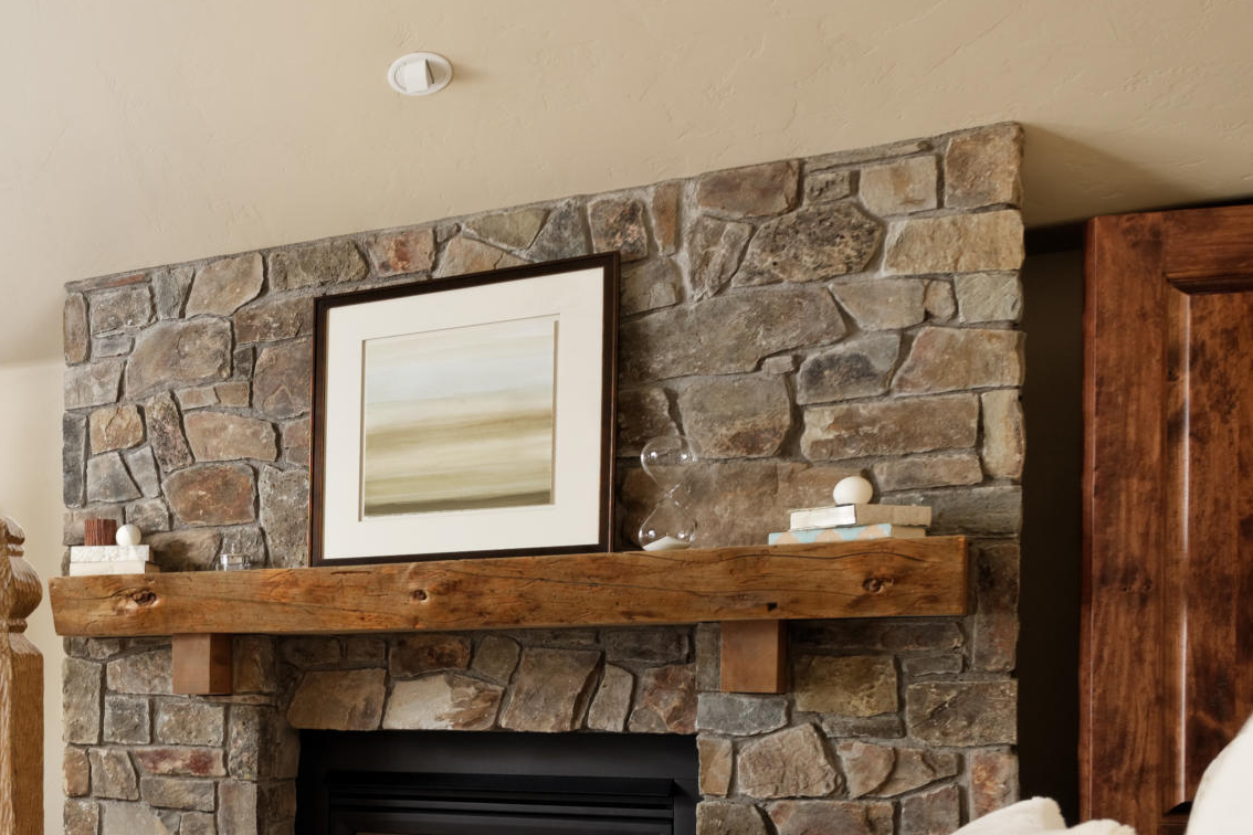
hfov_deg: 34.0
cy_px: 854
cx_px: -293
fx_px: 1566
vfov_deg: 27.9
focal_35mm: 45
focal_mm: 17
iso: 100
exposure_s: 1/5
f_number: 8
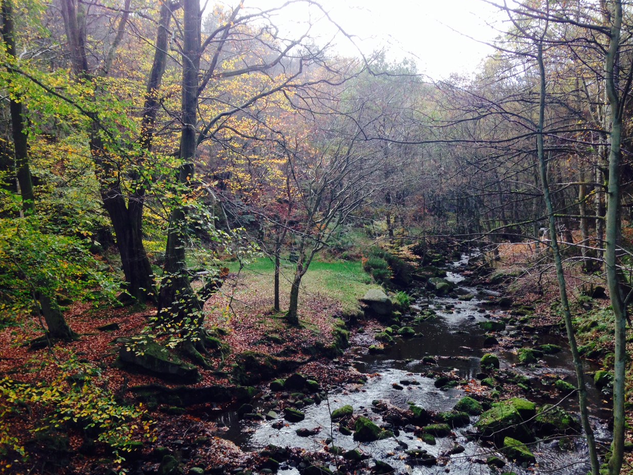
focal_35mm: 34
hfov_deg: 53.9
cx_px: 311
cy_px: 239
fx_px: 622
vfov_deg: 41.8
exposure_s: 1/120
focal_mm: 4.12
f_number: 2.4
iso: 80
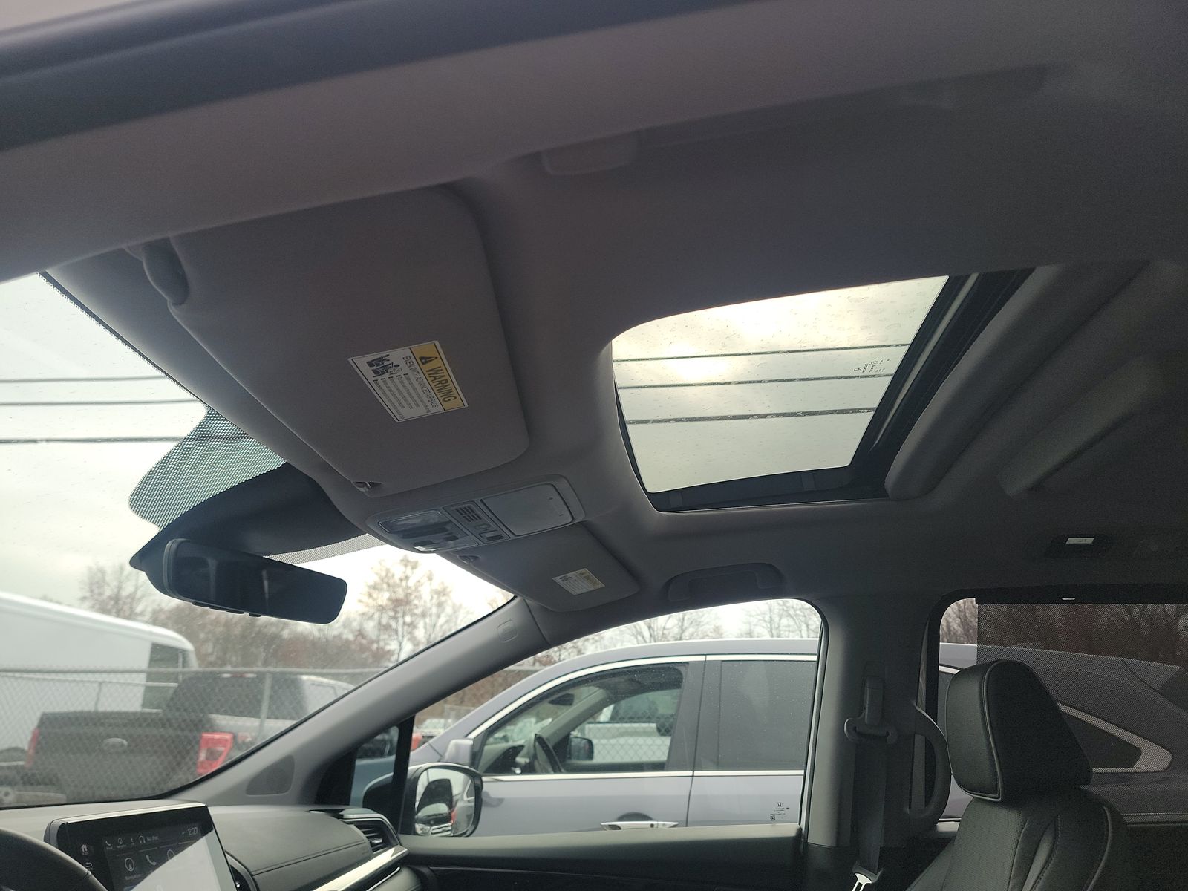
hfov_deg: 71.6
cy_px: 446
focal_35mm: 24
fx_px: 824
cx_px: 594
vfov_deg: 56.8
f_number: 1.8
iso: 70
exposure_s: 1/119
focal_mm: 6.7
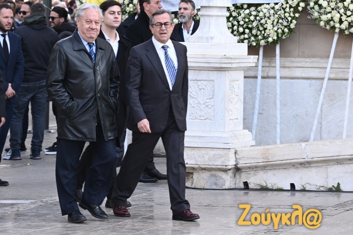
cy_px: 118
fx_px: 1176
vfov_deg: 11.4
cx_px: 176
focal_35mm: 120
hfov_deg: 17.1
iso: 640
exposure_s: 1/250
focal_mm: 120
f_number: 6.3
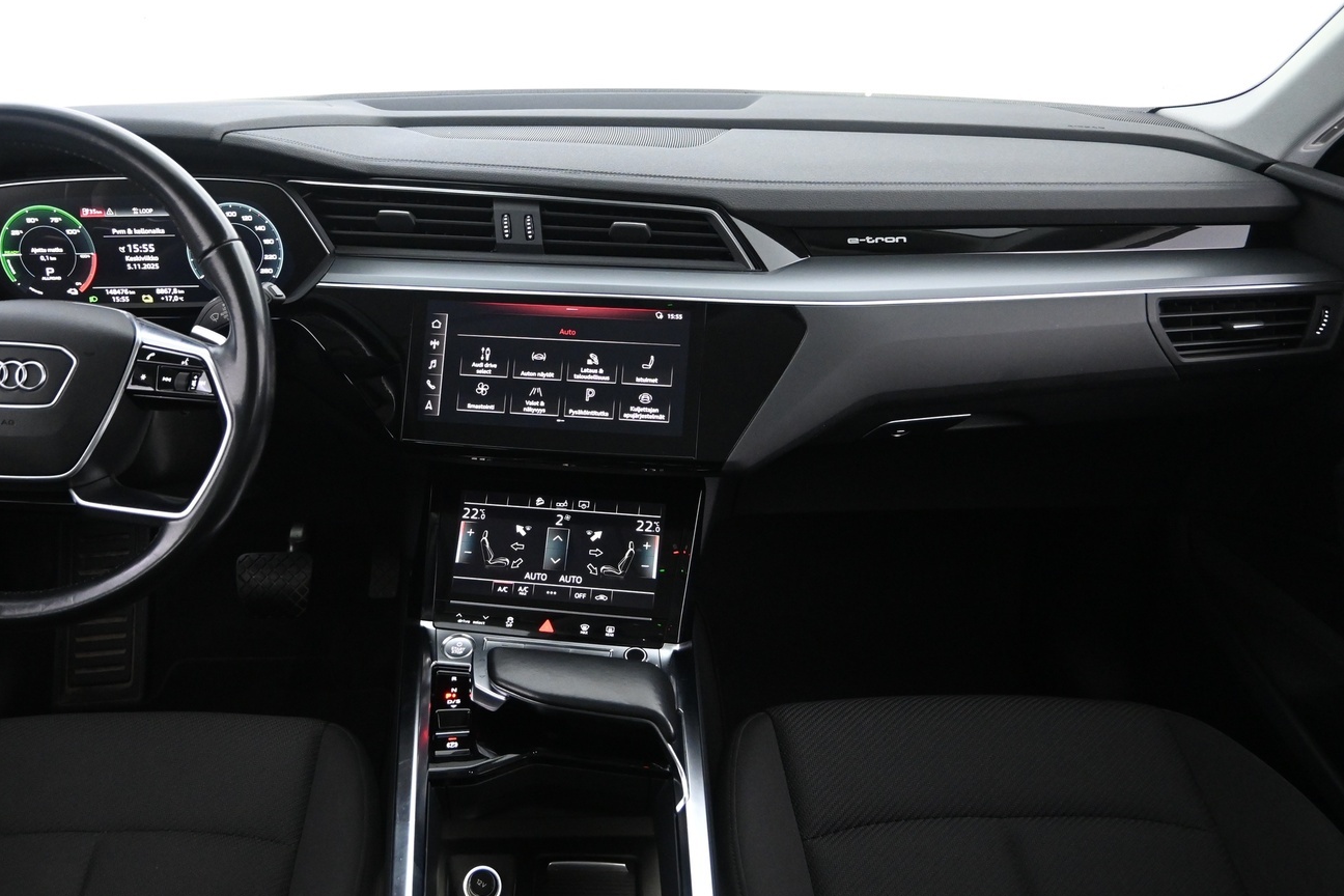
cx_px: 540
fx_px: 1120
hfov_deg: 61.4
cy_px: 467
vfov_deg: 43.6
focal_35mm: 30
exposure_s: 1/25
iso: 2500
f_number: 3.5
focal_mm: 16
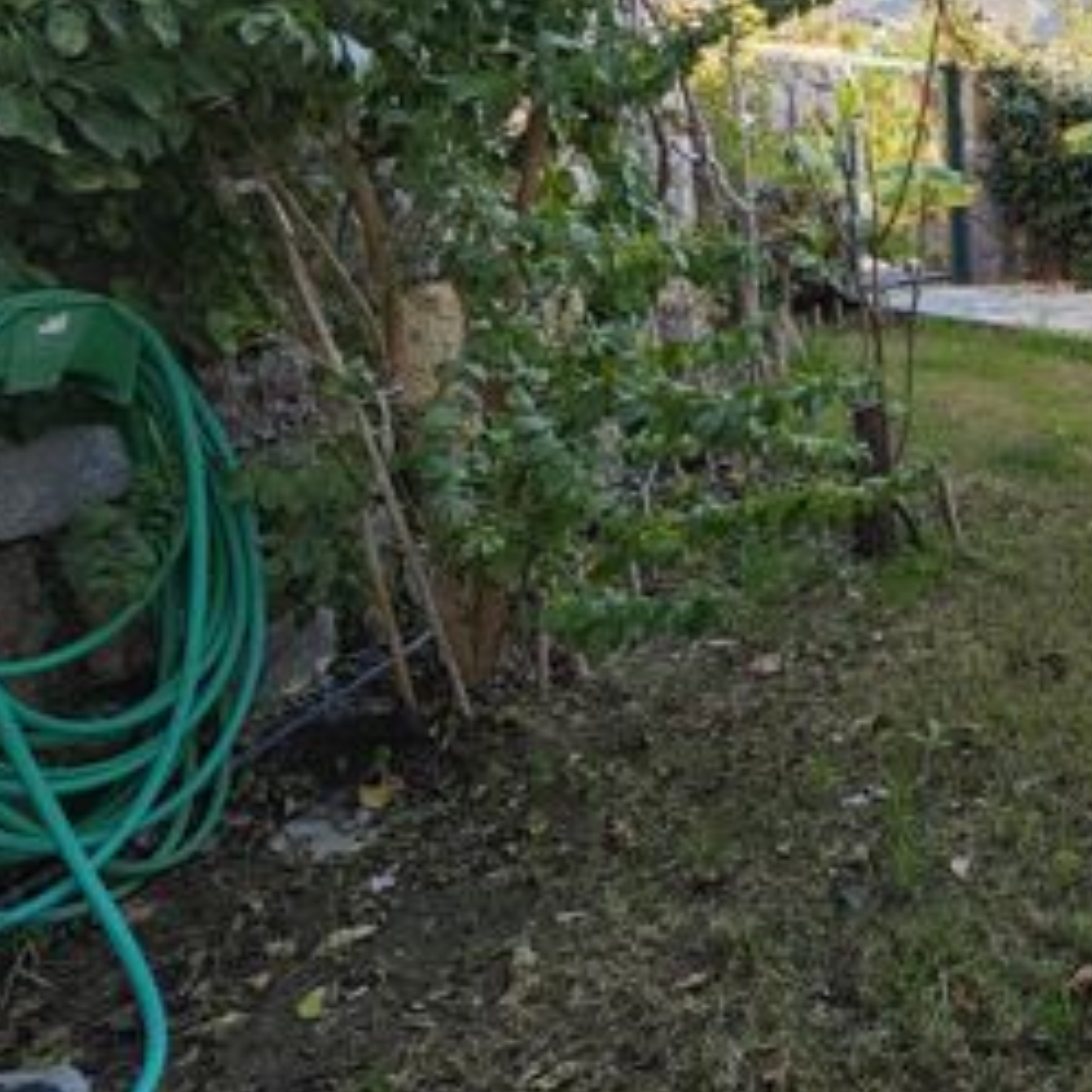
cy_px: 364
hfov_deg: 43.5
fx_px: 1071
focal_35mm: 30
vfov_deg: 53.0
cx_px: 1164
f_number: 1.8
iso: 64
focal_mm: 2.03
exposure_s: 1/100
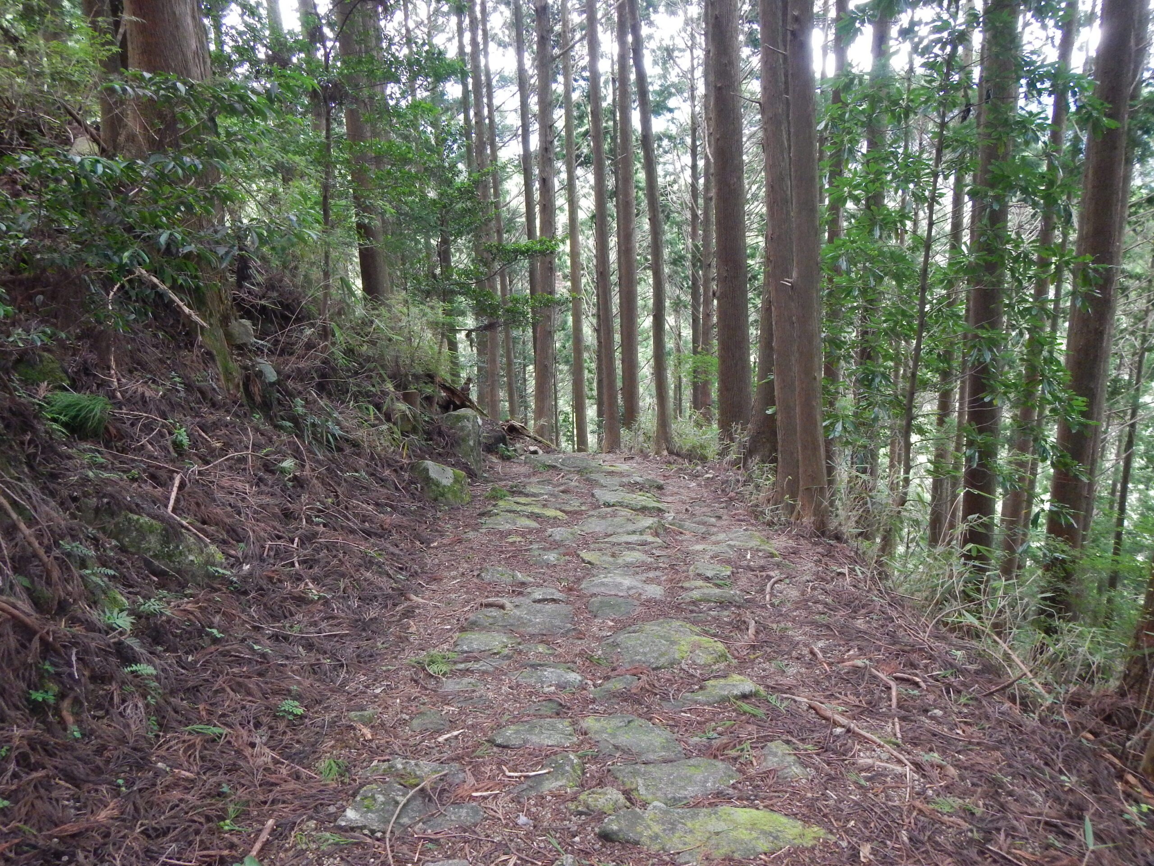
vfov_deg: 49.7
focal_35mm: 28
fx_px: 933
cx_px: 577
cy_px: 433
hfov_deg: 63.4
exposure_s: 1/30
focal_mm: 5
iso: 560
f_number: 3.9
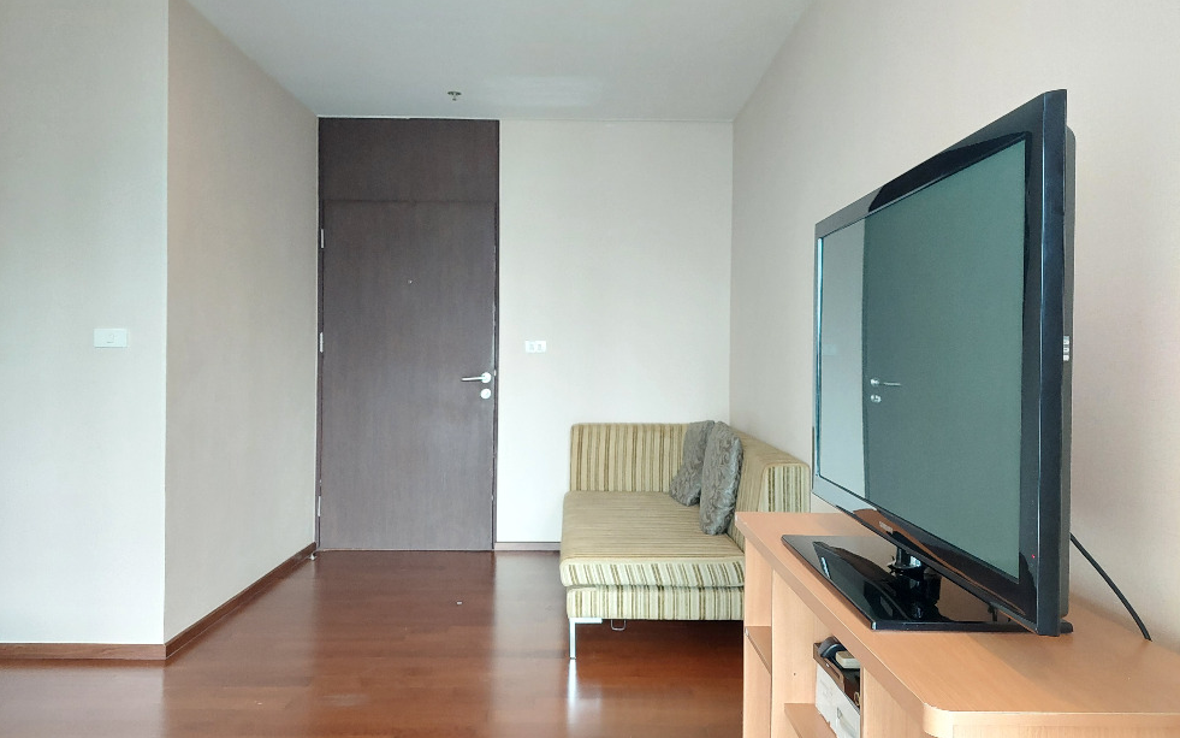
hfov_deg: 68.4
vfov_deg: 46.0
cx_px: 588
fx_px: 868
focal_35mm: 27
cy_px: 343
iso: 640
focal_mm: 5.23
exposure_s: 1/50
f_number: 1.8
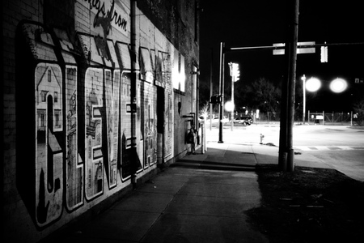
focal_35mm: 40
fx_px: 404
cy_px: 122
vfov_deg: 33.4
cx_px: 182
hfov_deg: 48.5
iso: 1000
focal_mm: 26
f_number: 2.8
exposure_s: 1/10
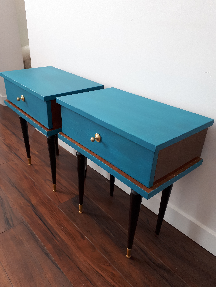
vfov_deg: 65.3
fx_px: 225
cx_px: 108
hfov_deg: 51.4
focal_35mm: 27
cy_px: 144
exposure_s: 1/33
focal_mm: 3.6
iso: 80
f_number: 1.9
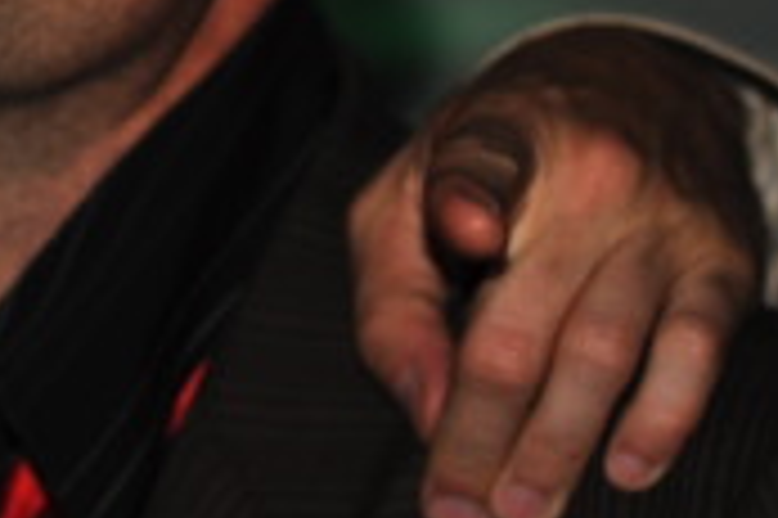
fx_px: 5354
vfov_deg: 5.5
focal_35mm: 248
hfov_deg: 8.0
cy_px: -275
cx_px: -607
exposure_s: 1/30
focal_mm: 50
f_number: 4
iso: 200
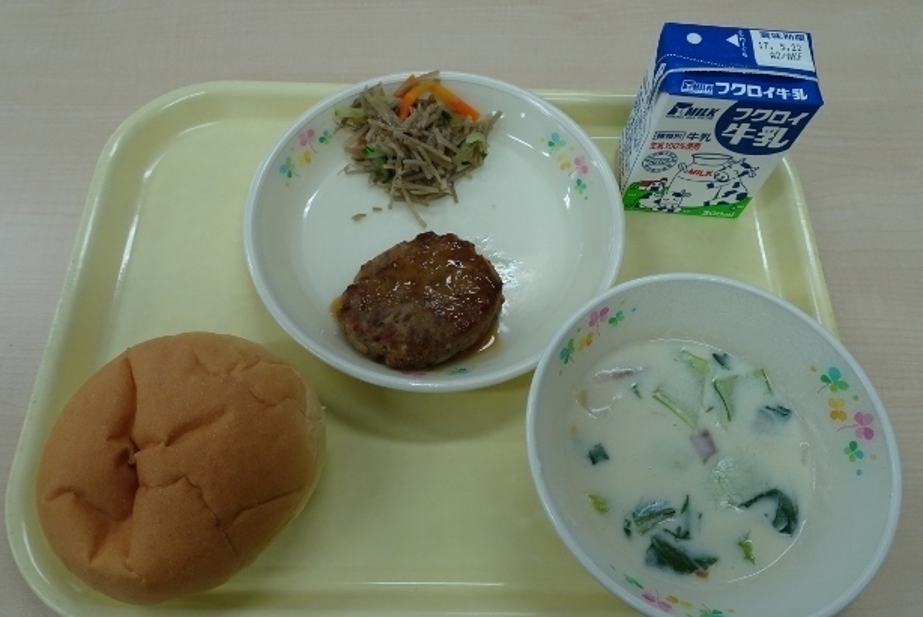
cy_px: 324
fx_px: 667
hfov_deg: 69.4
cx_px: 458
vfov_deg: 49.6
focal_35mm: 26
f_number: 3.5
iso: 80
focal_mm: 4.1
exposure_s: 1/50
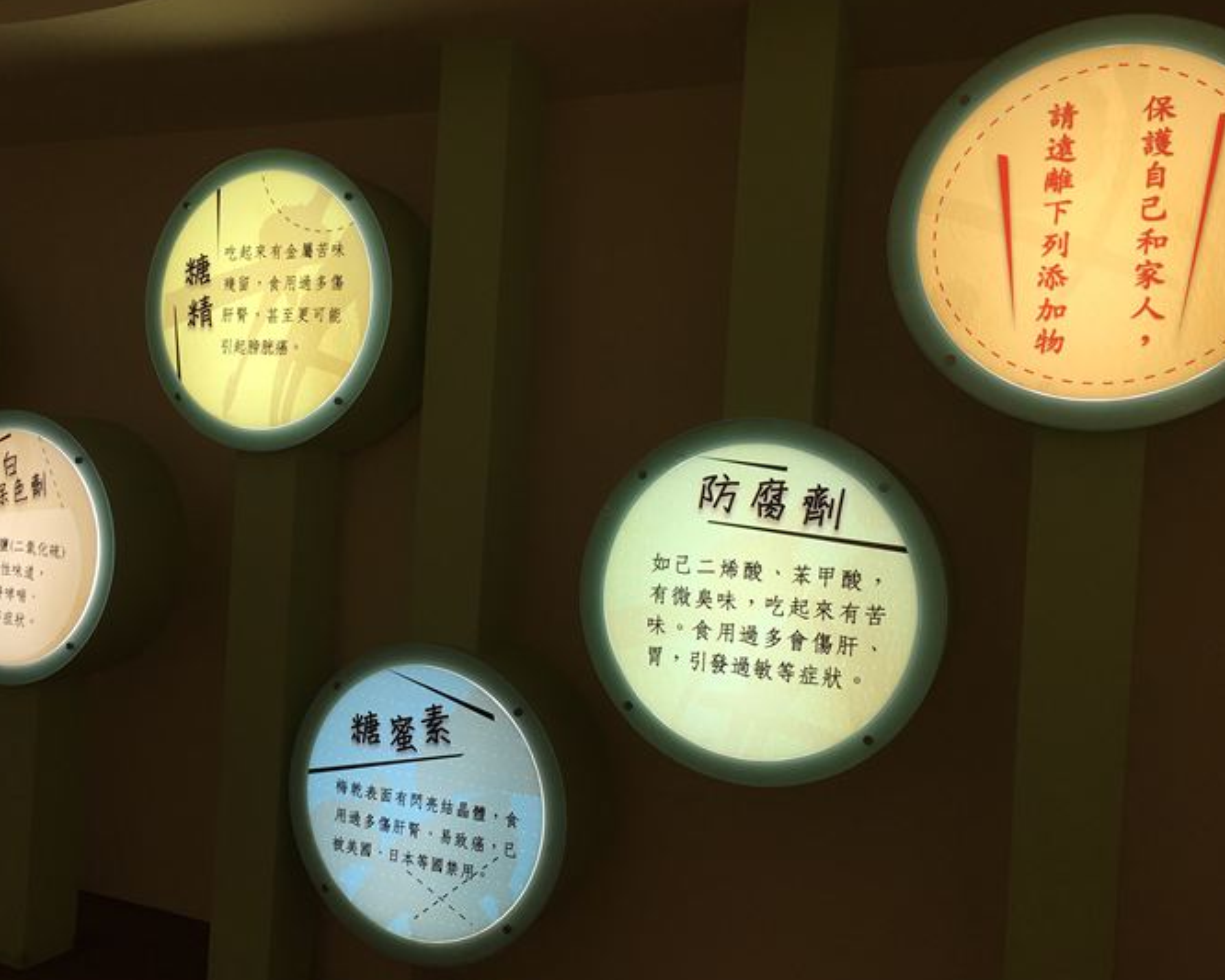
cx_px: 511
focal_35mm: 34
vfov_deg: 43.4
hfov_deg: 52.6
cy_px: 500
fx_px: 1233
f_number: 2.2
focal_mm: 4.15
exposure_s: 1/60
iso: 25
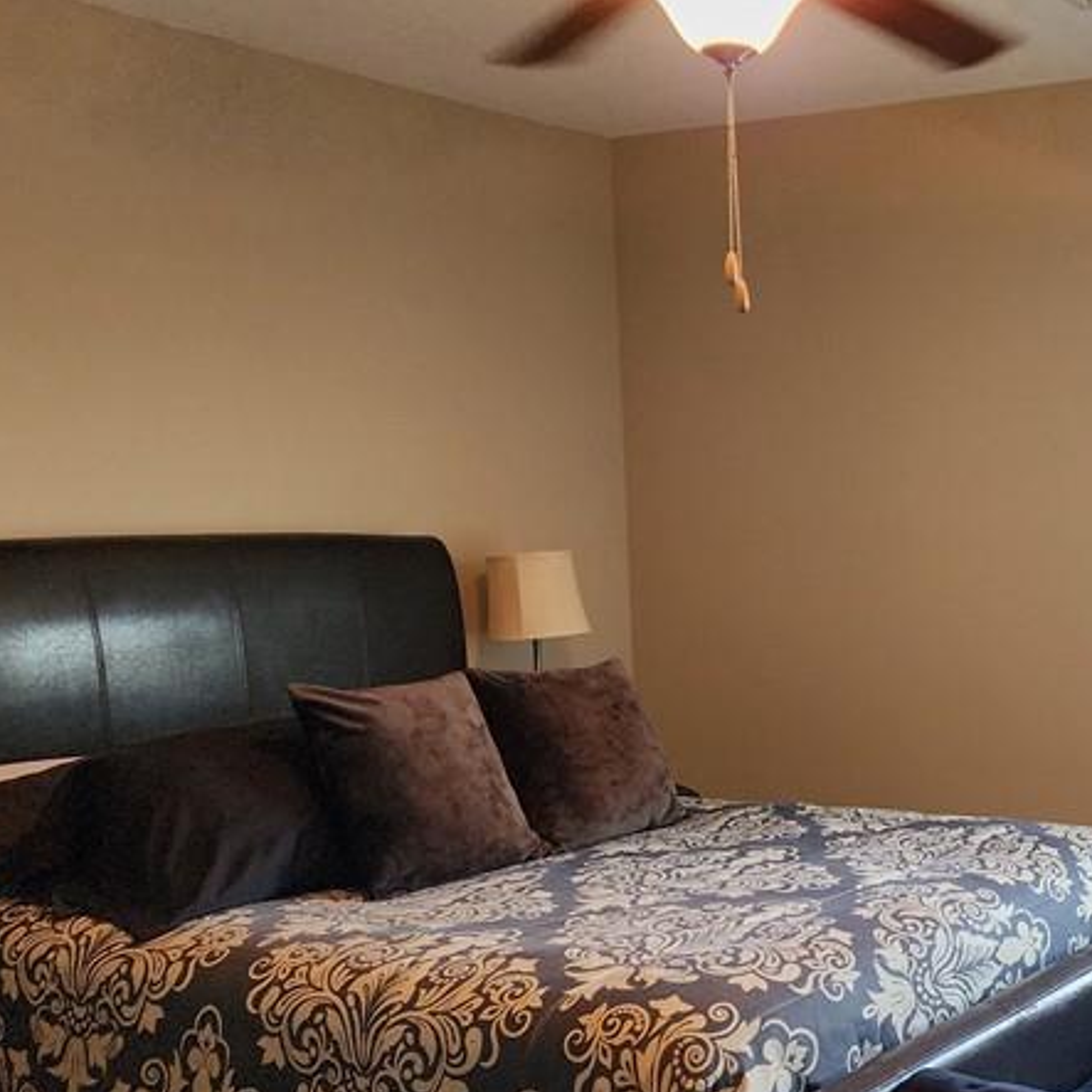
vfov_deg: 35.8
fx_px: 1677
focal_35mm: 47
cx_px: 1038
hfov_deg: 33.6
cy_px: 707
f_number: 1.8
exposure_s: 1/120
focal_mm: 6.4
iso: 500
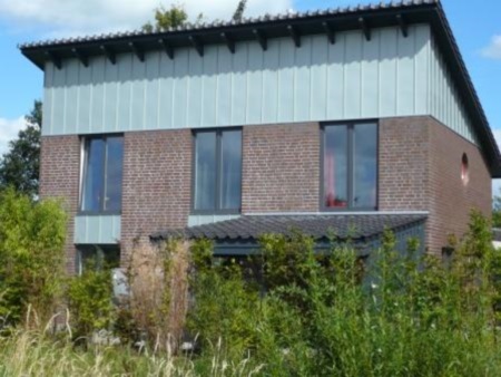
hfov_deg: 30.7
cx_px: 250
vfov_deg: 23.3
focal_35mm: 63
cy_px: 188
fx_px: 912
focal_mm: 10.3
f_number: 4.1
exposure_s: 1/800
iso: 100
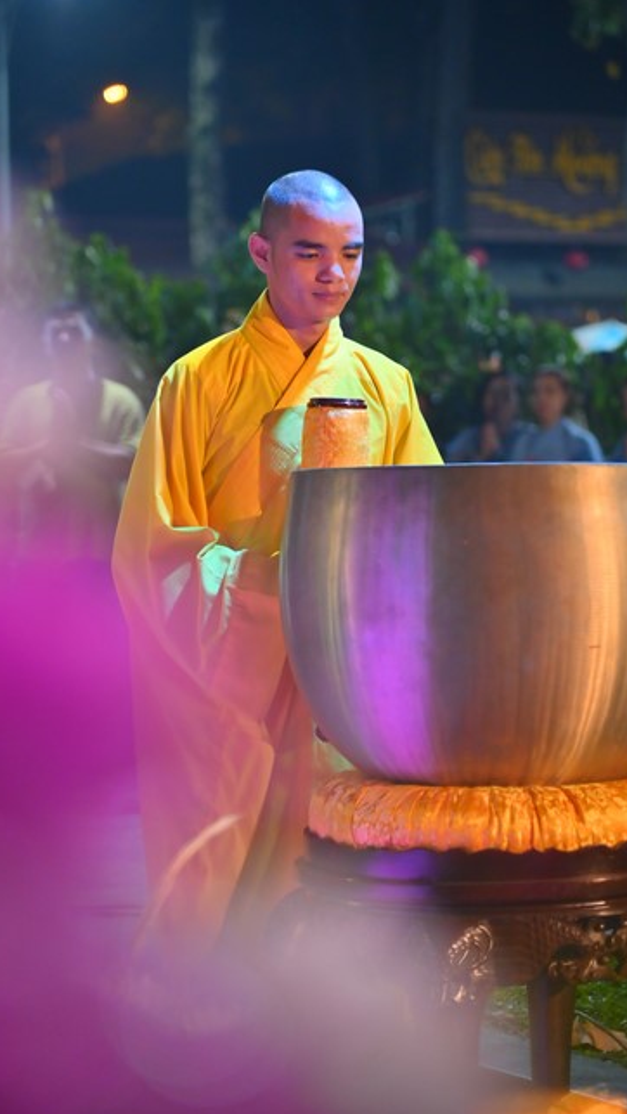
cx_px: 326
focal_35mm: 127
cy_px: 560
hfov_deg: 9.6
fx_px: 3751
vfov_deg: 16.9
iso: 2000
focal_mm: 120
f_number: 4
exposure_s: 1/100
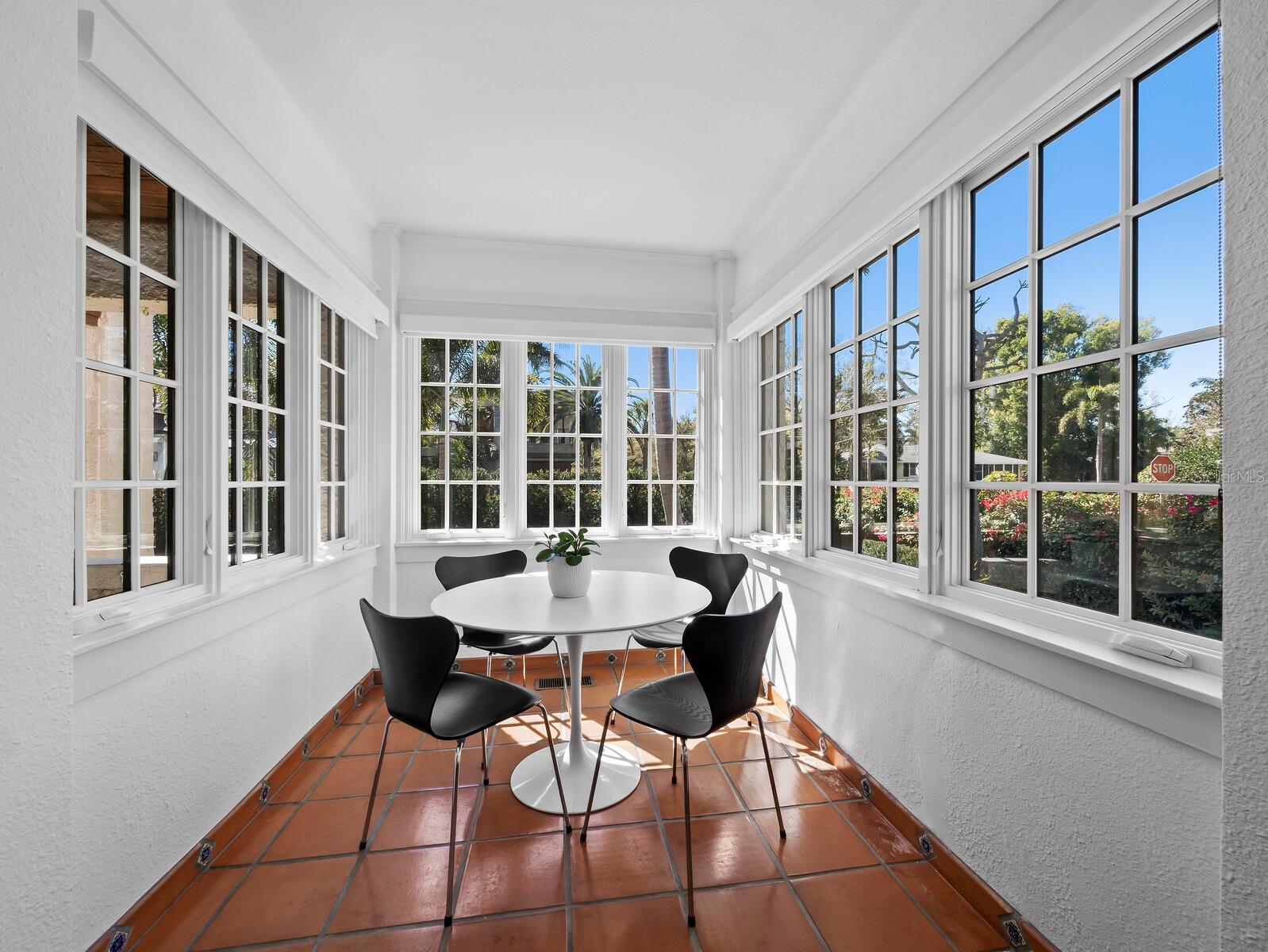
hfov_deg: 102.0
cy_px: 476
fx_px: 513
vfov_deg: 85.7
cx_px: 634
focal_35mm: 14
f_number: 11
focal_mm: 7
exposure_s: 1/20
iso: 320
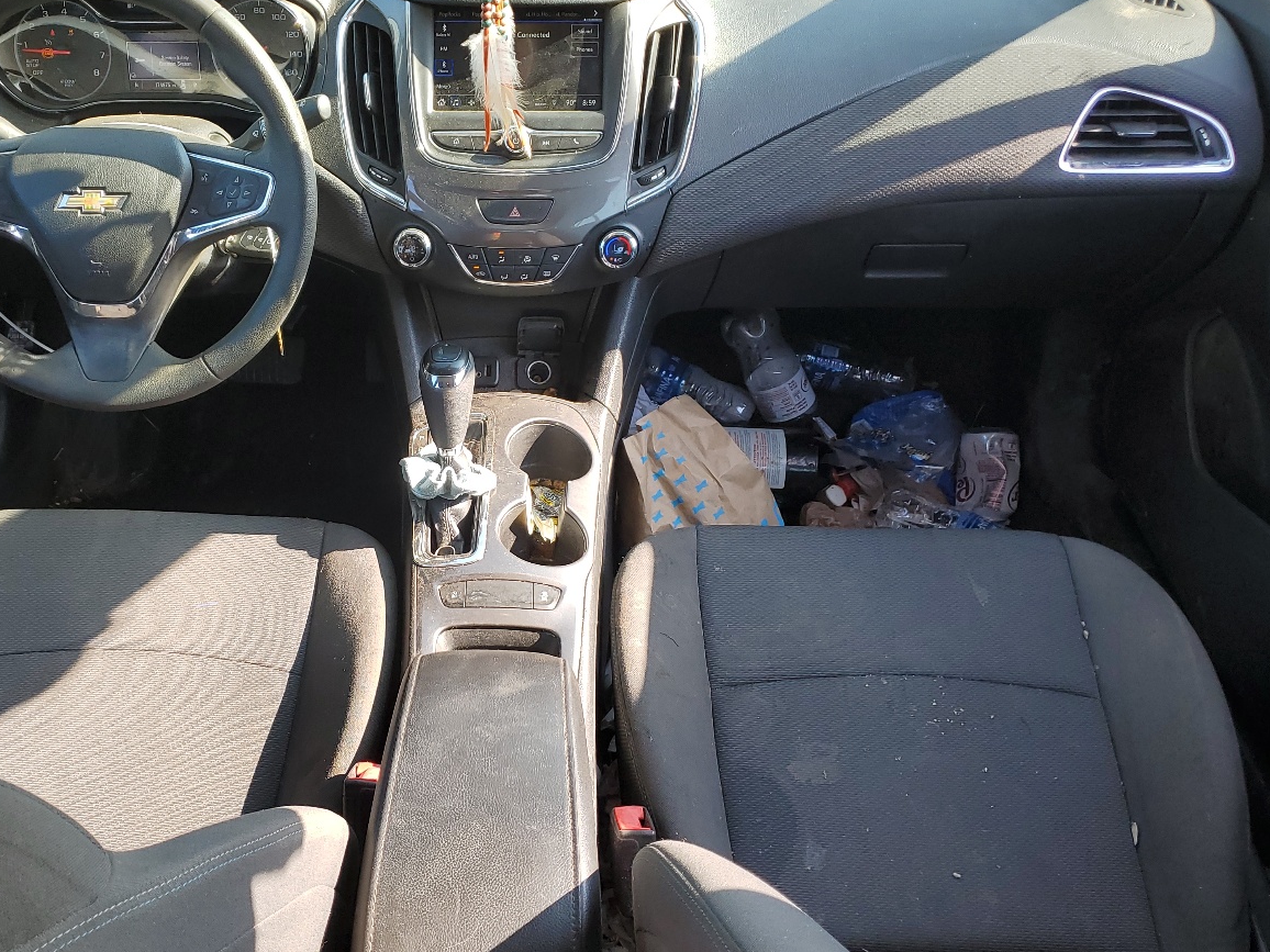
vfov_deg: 39.7
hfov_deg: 50.8
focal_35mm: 36
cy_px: 488
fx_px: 1321
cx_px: 465
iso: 50
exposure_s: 1/270
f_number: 1.5
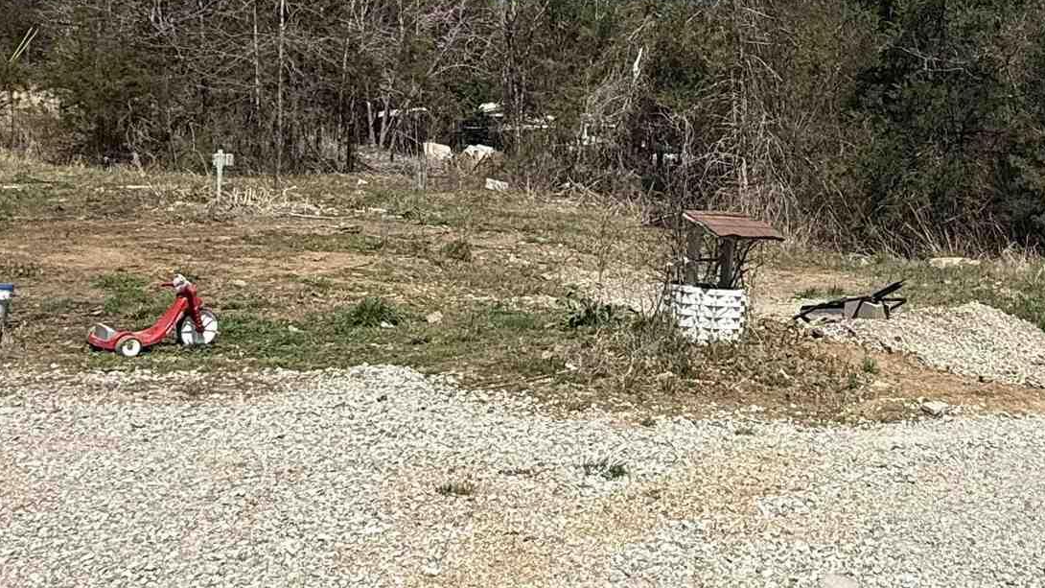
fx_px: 1191
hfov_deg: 45.2
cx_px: 825
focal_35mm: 43
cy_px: 52
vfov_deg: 26.7
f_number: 2.2
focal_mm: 2.22
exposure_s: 1/2320
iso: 50
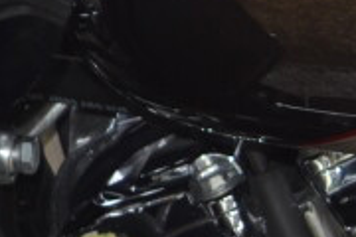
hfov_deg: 3.7
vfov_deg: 2.5
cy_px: 650
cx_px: 789
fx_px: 5442
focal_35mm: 550
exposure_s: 1/125
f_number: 5.6
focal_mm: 55
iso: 200
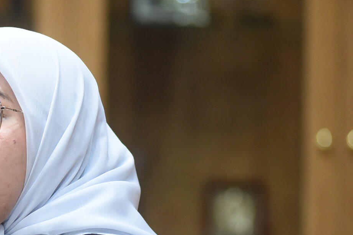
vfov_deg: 3.7
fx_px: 3687
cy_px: 221
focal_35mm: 376
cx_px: -34
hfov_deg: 5.5
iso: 2500
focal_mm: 135
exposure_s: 1/160
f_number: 3.2
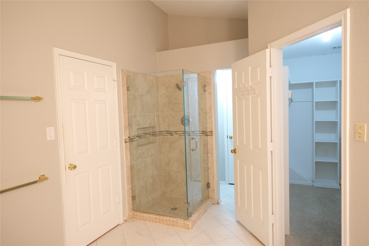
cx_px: 184
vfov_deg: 55.1
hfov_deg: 76.1
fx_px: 236
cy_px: 123
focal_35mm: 23
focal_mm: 15.2
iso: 1250
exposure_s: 1/20
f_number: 4
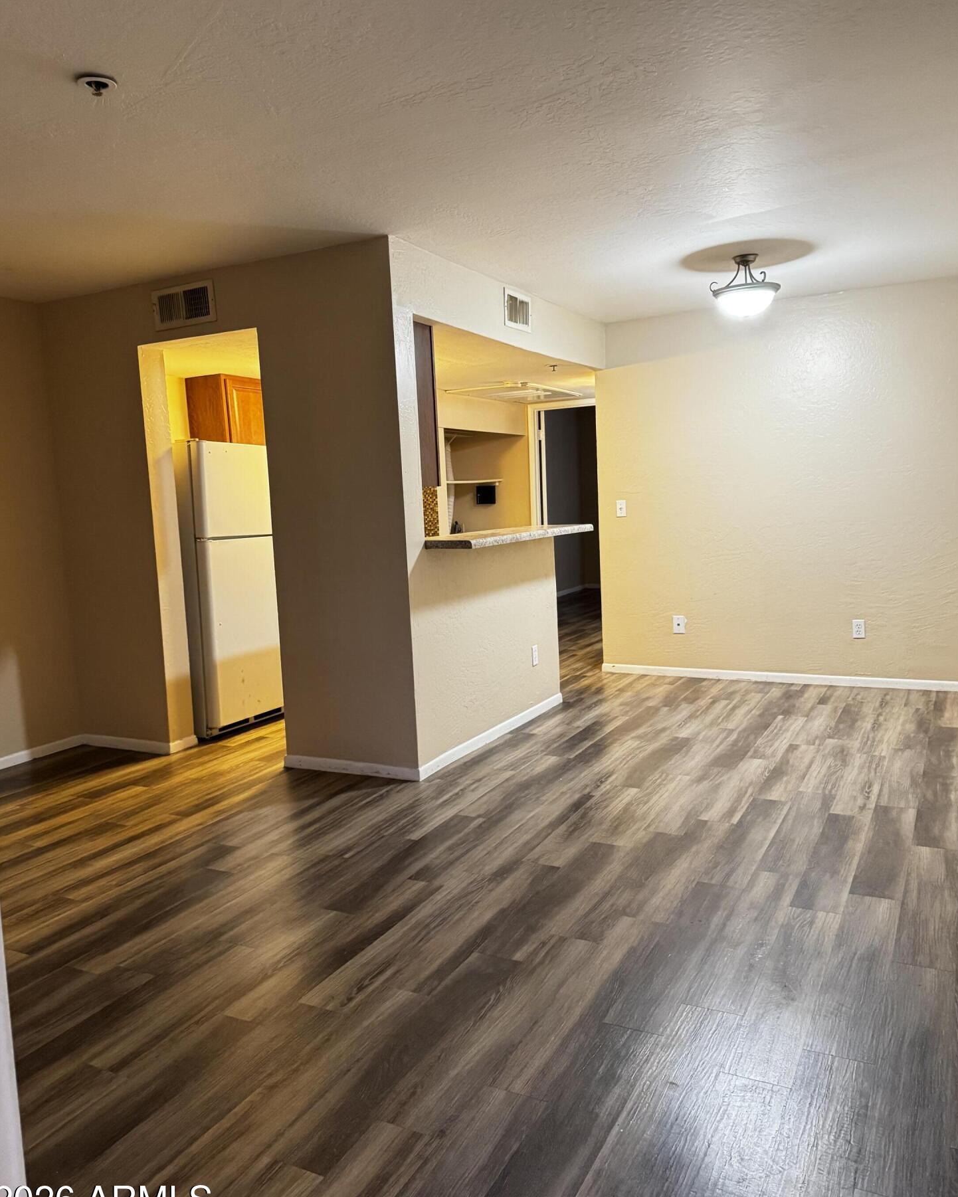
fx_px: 921
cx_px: 487
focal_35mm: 26
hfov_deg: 54.9
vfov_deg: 66.0
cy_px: 597
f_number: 1.78
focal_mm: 6.76
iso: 500
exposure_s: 1/60
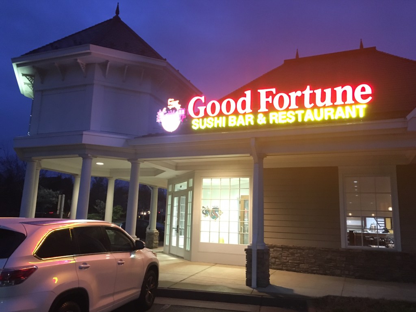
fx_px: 349
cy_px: 156
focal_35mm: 29
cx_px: 208
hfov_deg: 61.7
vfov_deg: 48.2
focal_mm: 4.15
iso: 500
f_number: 2.2
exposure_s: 1/15
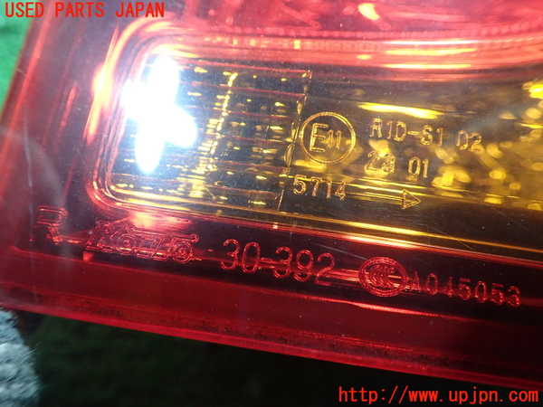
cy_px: 204
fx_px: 471
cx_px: 272
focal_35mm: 30
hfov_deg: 60.0
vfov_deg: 46.8
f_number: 2.3
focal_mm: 5.5
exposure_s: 1/100
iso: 800
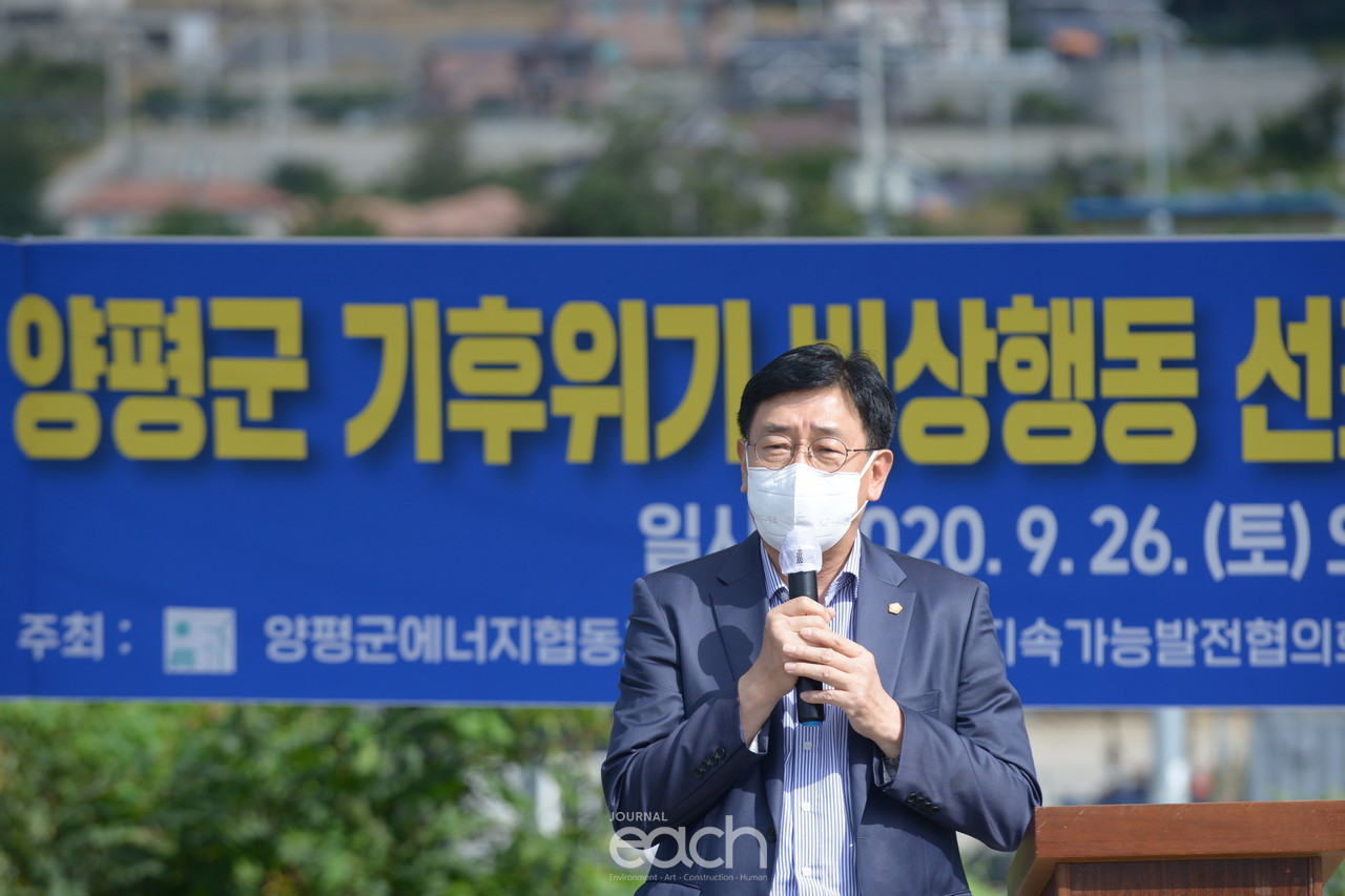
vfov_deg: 6.9
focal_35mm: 200
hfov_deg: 10.3
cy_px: 448
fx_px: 7471
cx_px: 672
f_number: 5.6
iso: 200
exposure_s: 1/800
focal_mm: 200
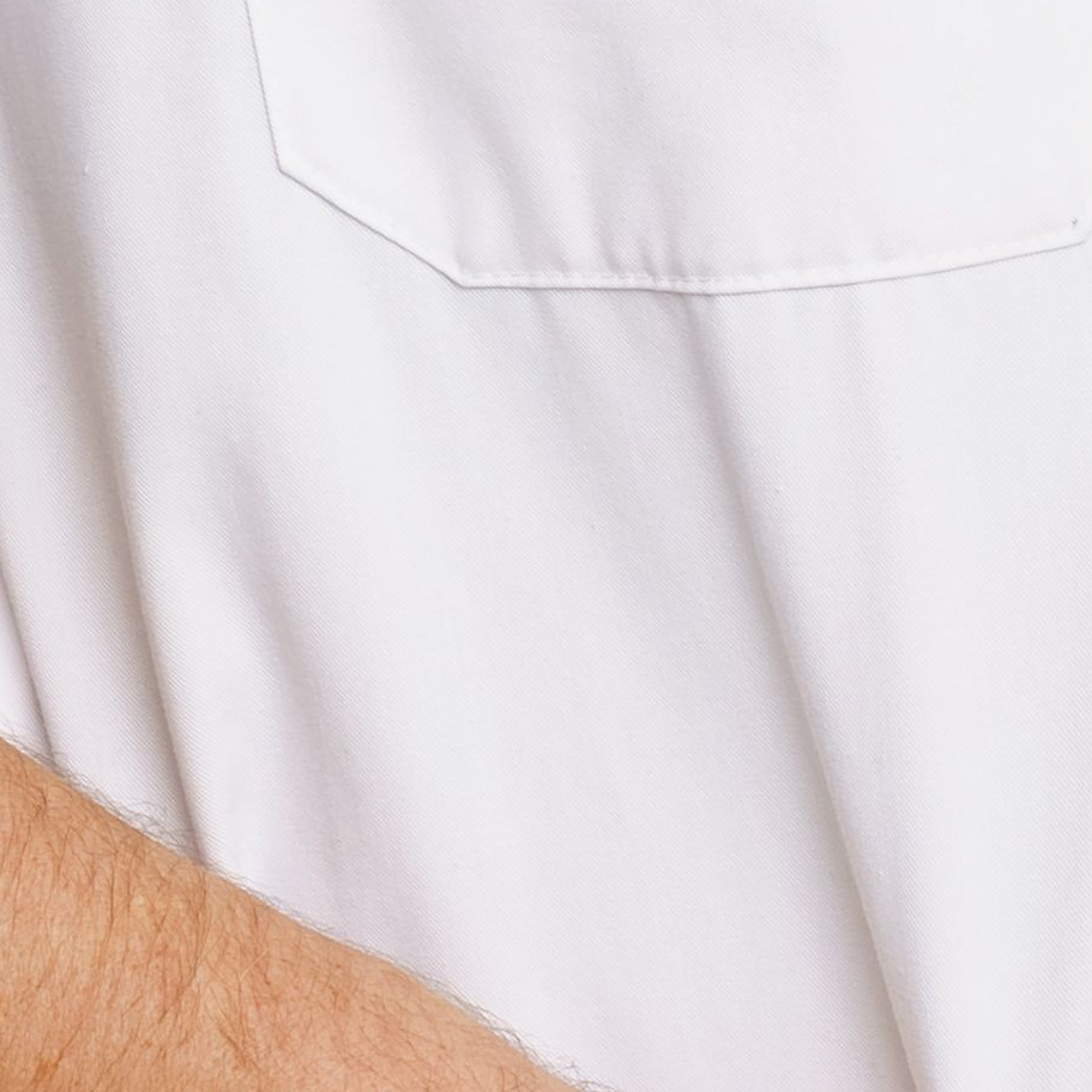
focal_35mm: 348
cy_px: -446
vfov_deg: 5.0
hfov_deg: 5.0
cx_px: 957
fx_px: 12420
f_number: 5.6
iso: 100
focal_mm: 62
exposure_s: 1/125
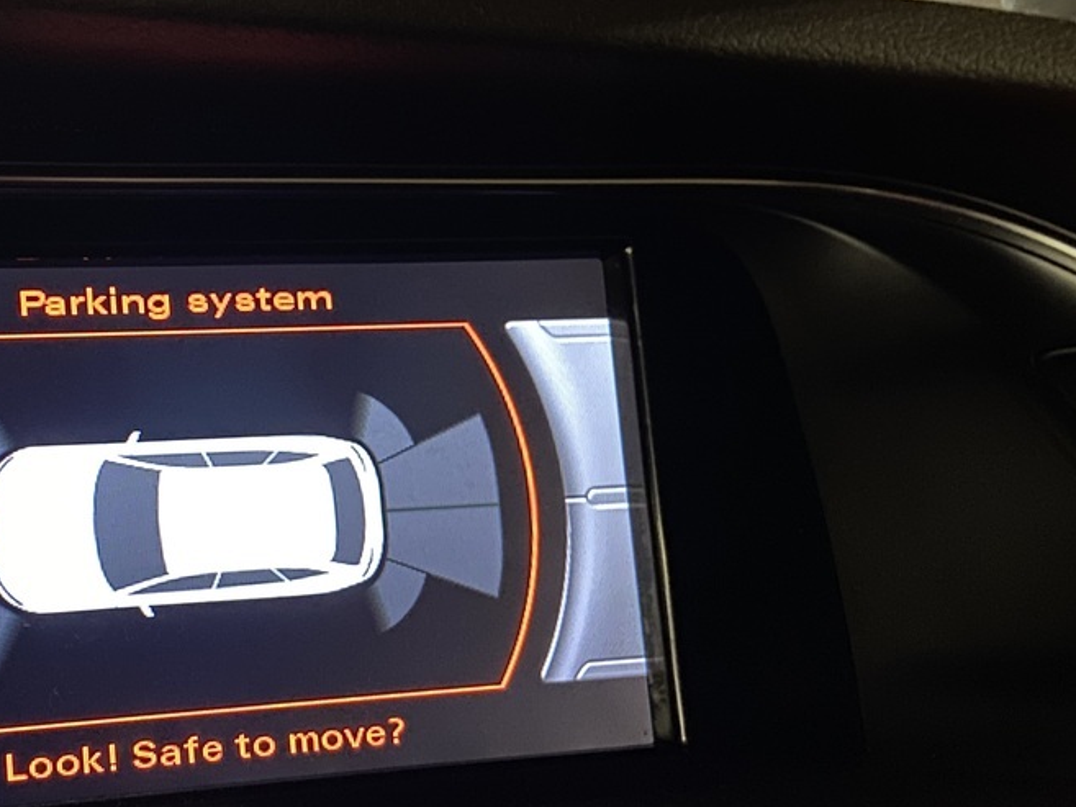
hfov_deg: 33.0
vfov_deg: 25.6
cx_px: 241
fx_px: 1772
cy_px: 465
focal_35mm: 57
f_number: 1.8
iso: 500
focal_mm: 4.25
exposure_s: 1/8
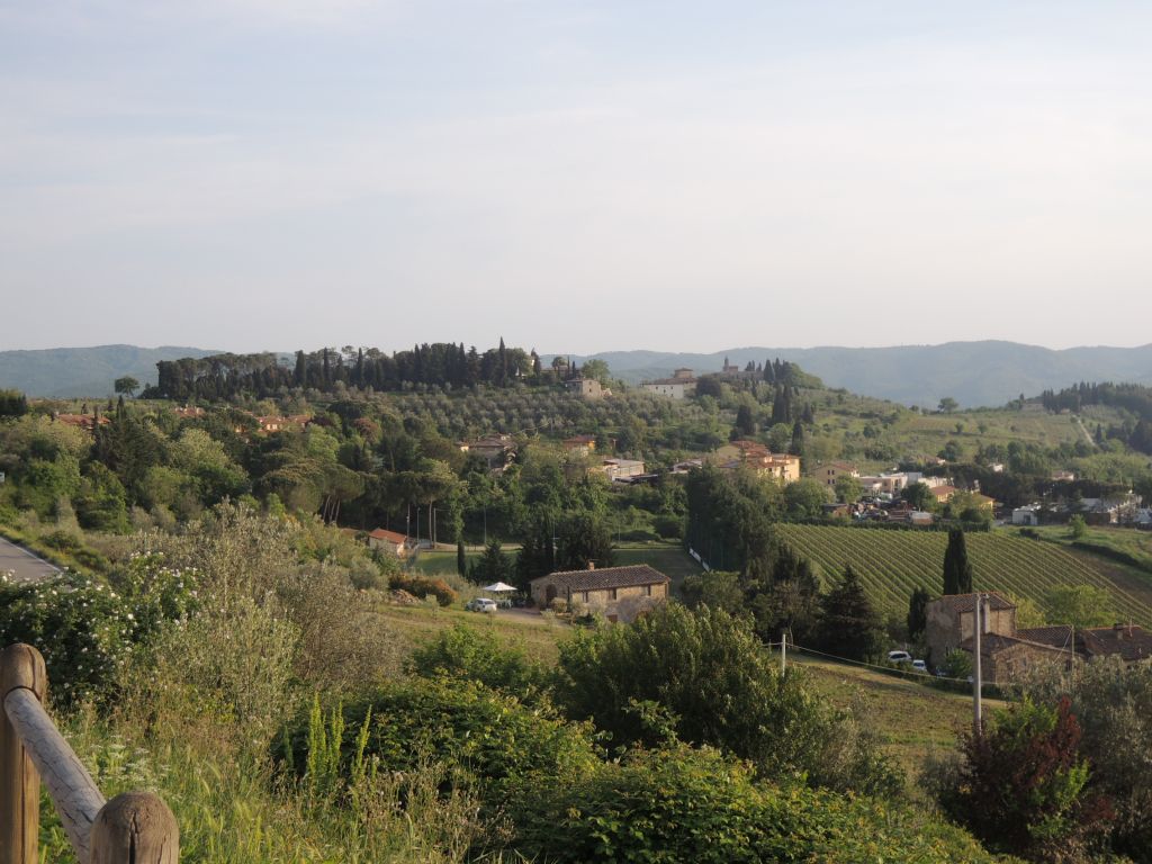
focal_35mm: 50
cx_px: 576
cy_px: 432
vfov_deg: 29.1
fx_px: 1664
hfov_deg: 38.2
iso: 100
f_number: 3.7
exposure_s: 1/400
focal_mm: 9
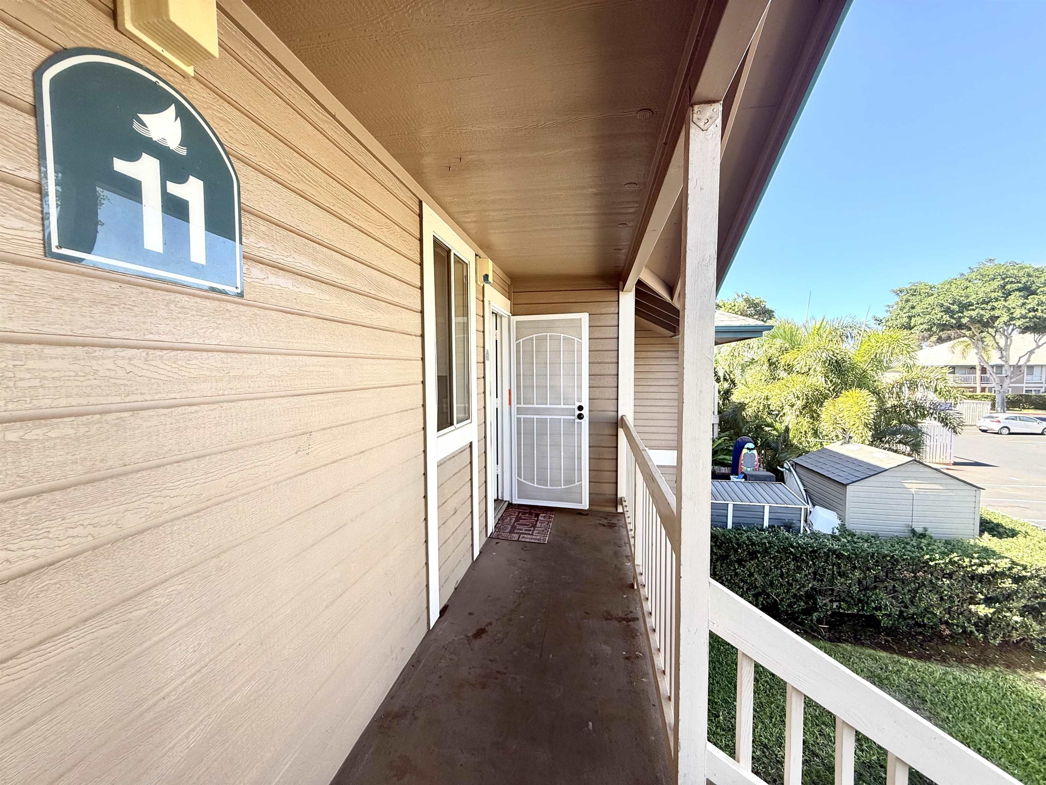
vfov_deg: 85.7
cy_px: 392
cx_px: 523
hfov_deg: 102.1
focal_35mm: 14
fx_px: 423
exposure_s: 1/174
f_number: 2.2
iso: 50
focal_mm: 2.22
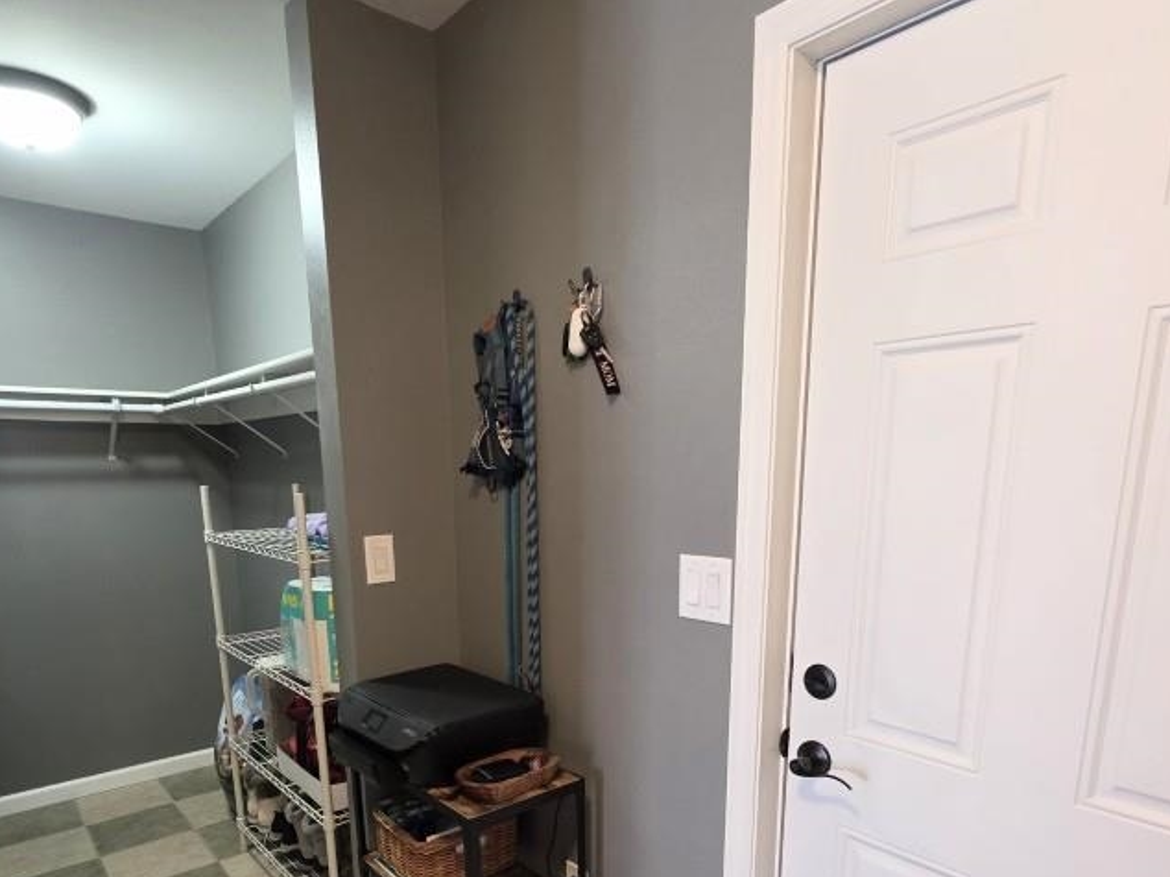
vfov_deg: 61.1
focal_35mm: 21
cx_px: 572
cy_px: 619
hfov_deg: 79.0
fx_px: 710
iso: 320
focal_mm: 2.2
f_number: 1.9
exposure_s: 1/60
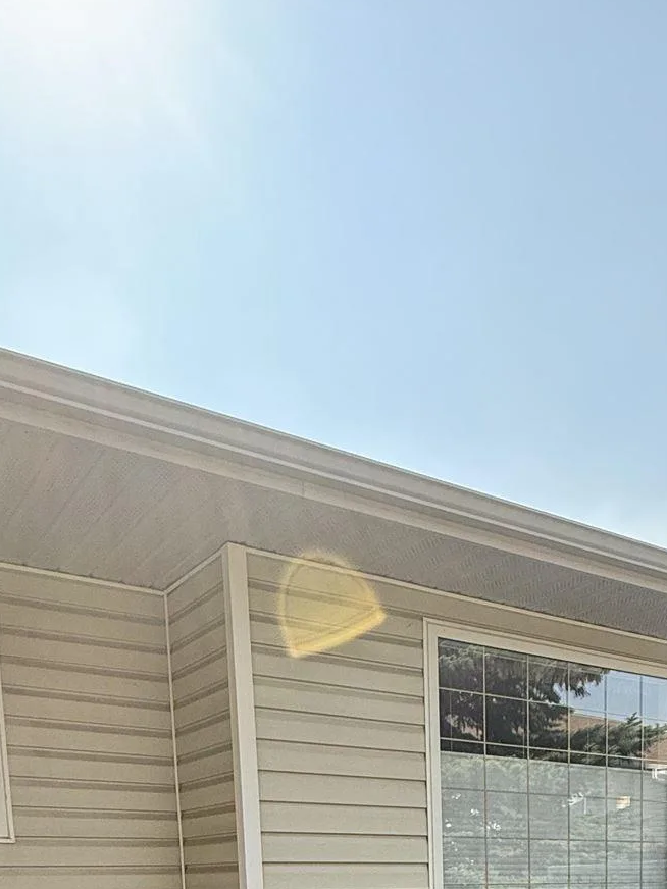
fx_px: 951
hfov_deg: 37.8
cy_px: 1022
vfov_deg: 39.1
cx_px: 494
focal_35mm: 37
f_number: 2.2
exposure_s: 1/522
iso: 64
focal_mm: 2.22
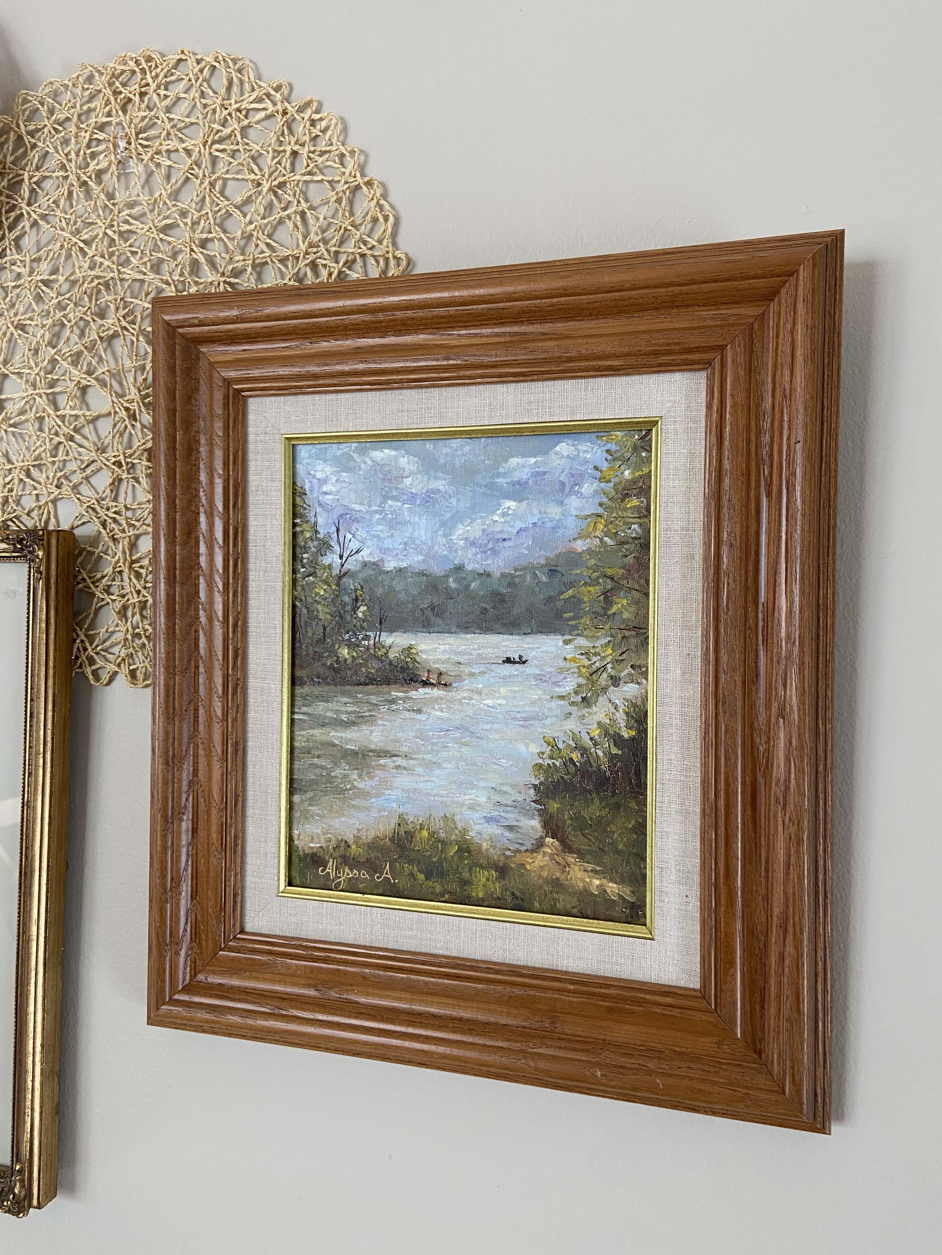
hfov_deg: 53.1
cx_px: 471
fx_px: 943
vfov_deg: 67.3
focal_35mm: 26
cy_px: 628
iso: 125
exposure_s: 1/60
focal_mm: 4.25
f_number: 1.8
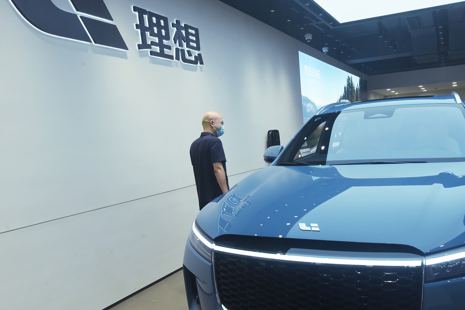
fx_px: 375
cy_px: 192
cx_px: 305
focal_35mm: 29
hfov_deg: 62.3
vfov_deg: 44.6
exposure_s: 1/125
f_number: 11
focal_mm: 20
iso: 1250
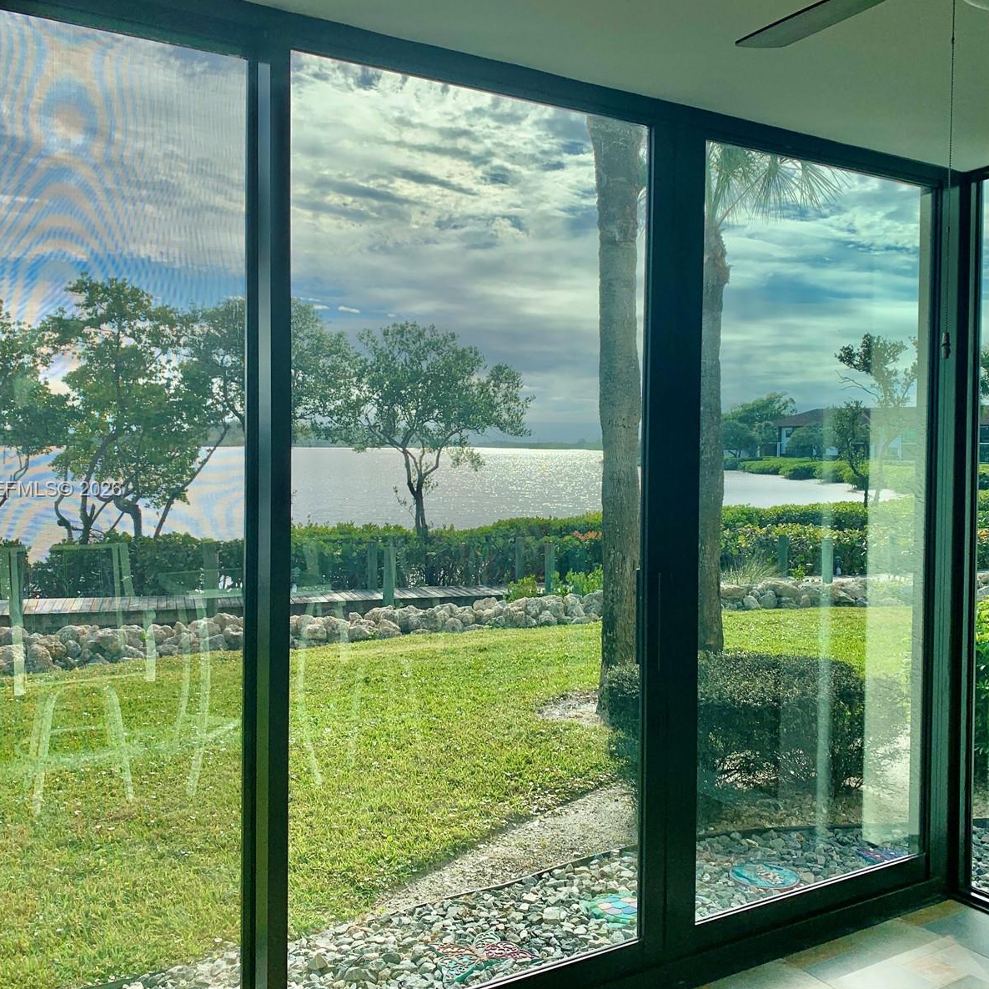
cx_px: 530
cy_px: 490
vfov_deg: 52.5
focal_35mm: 31
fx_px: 1002
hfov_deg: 52.5
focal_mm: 4.25
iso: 25
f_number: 1.8
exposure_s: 1/2833
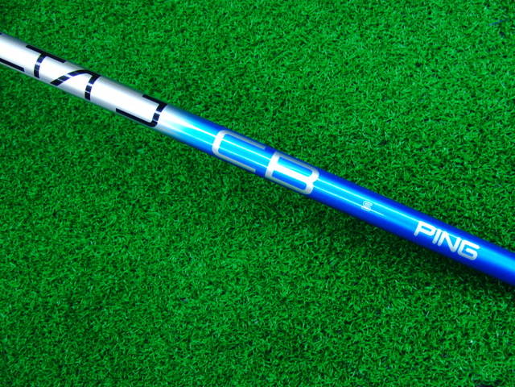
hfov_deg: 50.1
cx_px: 258
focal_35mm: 37
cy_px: 194
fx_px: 550
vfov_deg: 38.7
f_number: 3.6
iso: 400
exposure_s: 1/40
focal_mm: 6.42
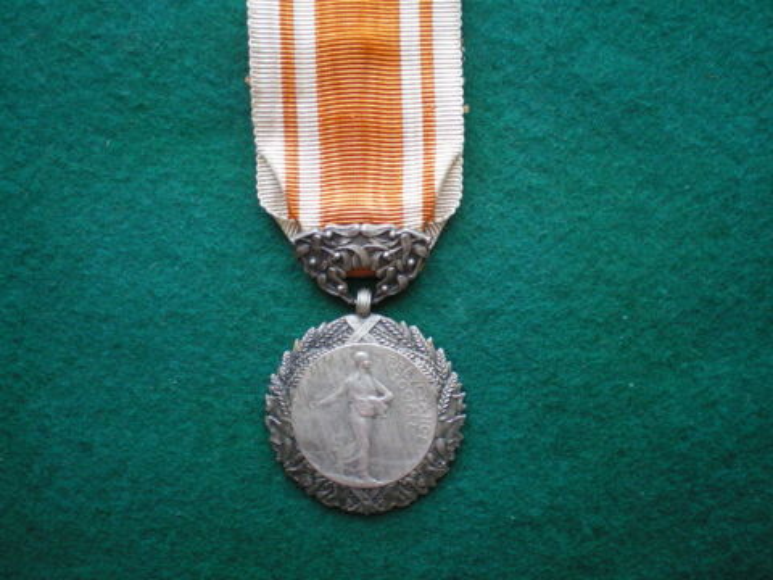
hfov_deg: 49.0
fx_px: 849
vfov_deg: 37.7
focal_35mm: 38
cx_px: 386
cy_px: 290
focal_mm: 6.3
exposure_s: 1/30
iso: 400
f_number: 3.1
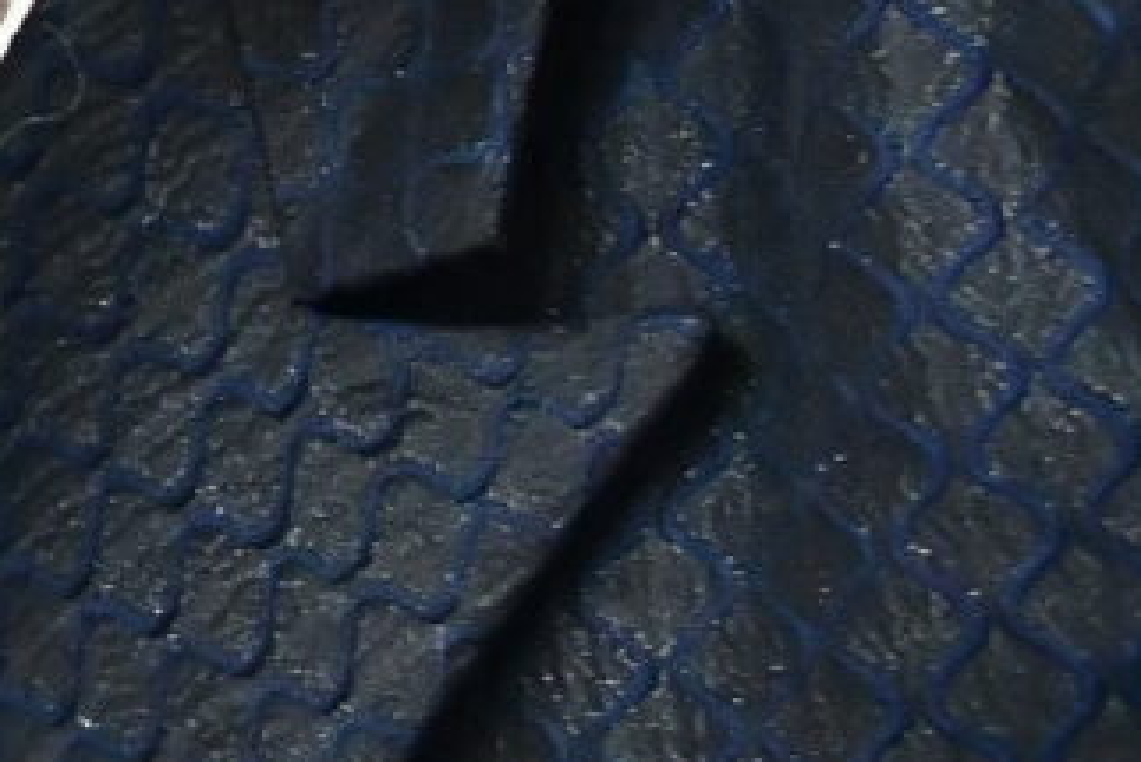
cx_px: -2555
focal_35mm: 397
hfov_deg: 4.9
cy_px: -214
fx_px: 12588
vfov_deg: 3.5
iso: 3200
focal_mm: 50
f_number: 5.6
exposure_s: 1/80
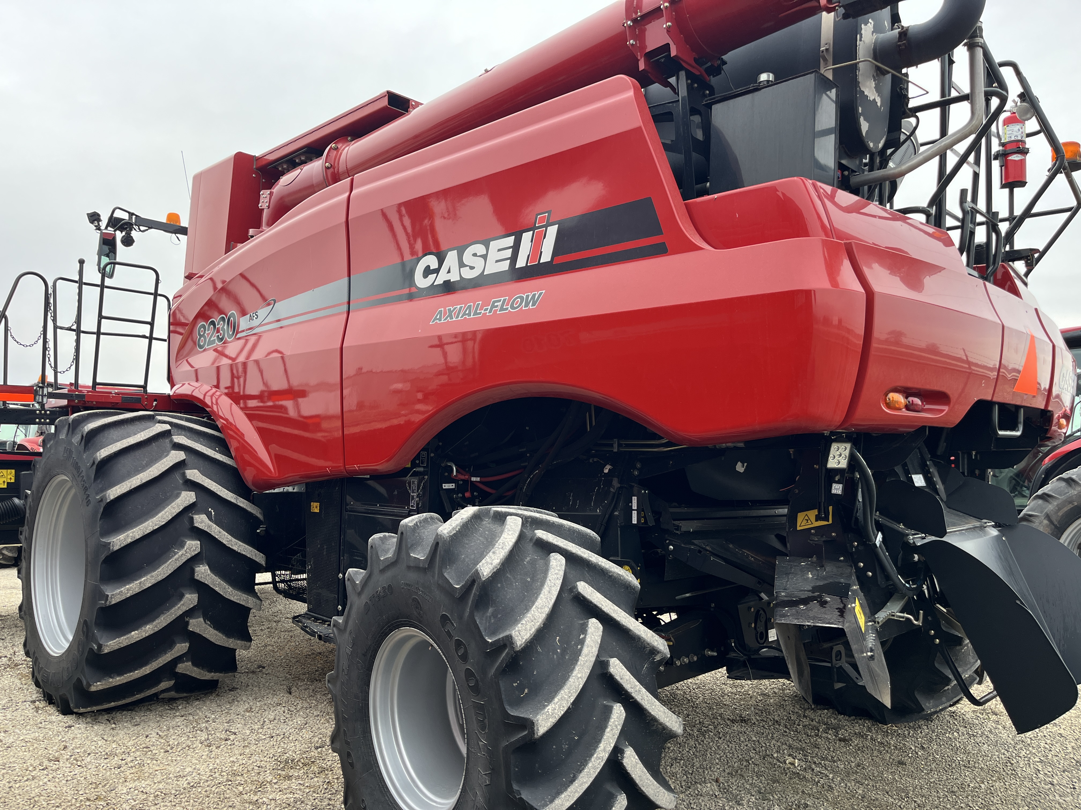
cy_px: 405
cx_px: 540
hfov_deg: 67.3
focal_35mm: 26
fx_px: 812
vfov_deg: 53.1
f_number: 1.6
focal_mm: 5.1
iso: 64
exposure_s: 1/122
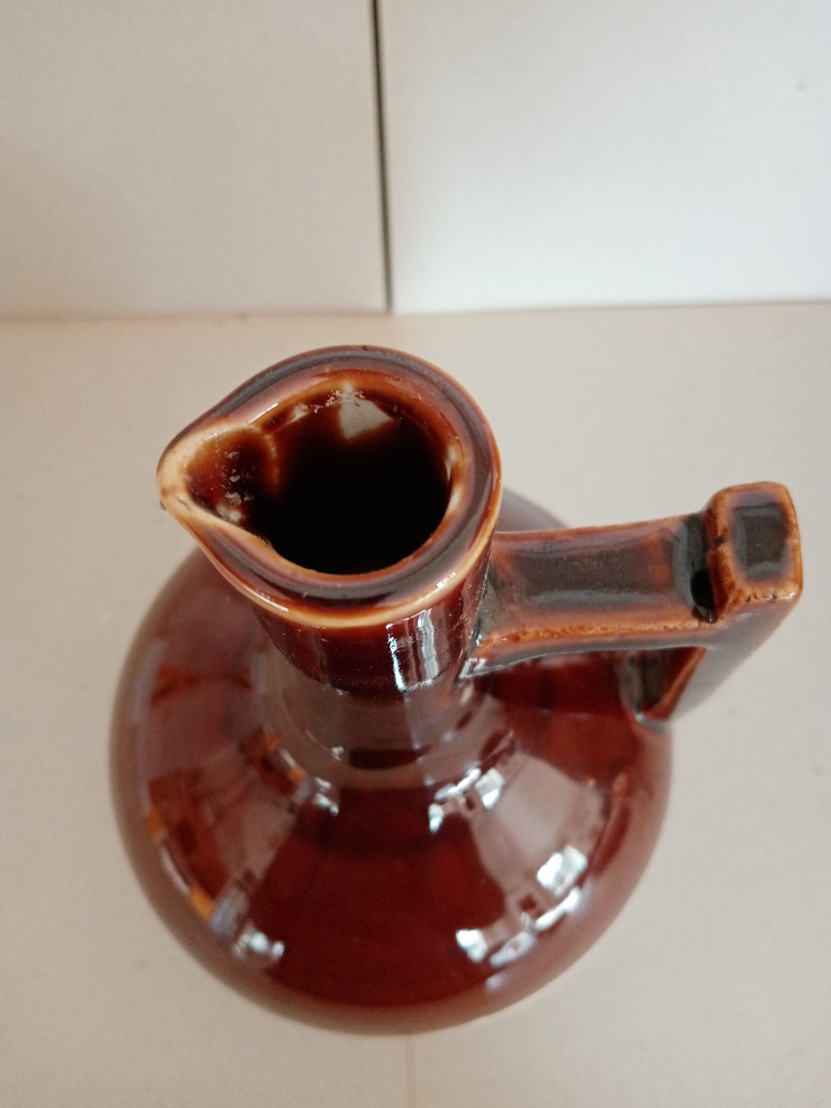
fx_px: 832
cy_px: 554
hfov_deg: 53.1
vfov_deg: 67.3
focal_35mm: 26
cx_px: 416
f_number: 1.8
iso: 396
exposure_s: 1/25
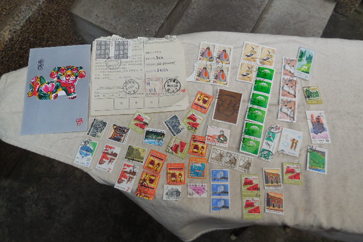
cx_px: 179
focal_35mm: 32
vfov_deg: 41.1
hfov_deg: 58.7
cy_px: 115
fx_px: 323
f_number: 3.2
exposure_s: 1/320
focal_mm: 5.3
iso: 125
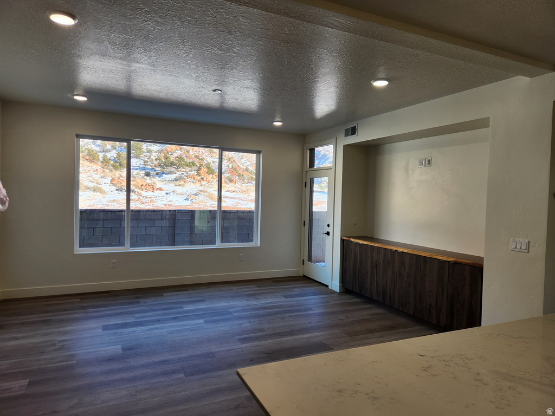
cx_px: 278
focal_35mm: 23
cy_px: 208
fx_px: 369
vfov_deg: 58.9
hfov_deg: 73.9
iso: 20
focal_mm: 5.4
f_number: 1.8
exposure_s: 1/120
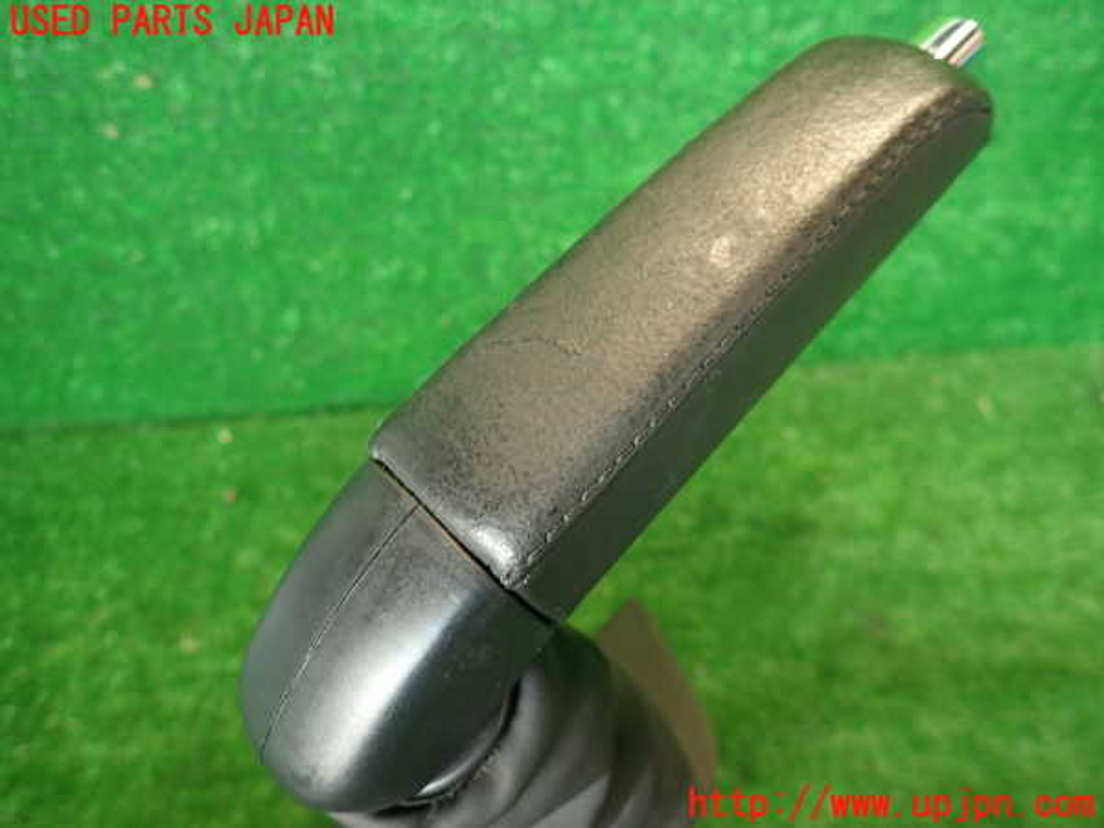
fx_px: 797
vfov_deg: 54.9
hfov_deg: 69.4
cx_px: 552
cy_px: 414
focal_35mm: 25
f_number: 2
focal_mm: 4.5
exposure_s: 1/30
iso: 200
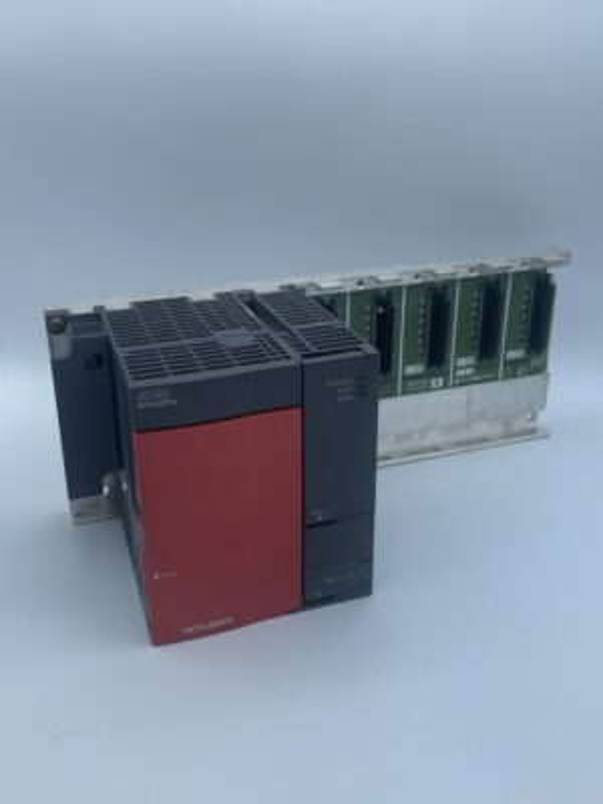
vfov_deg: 67.3
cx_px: 302
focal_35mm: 26
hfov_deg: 53.1
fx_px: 604
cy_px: 402
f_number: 1.6
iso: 32
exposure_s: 1/1795
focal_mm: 4.2
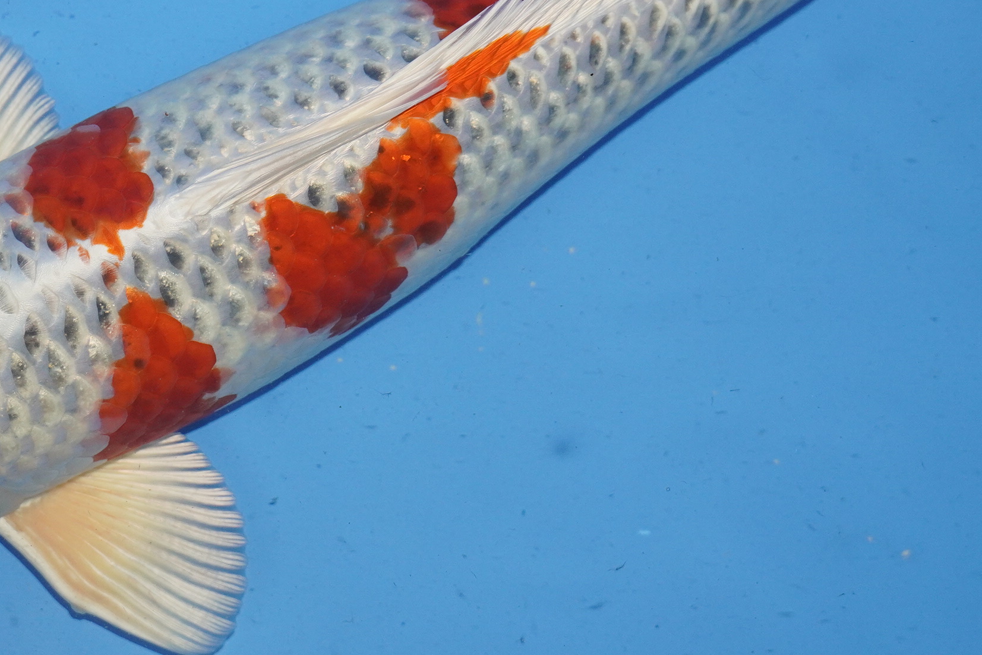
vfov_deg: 13.6
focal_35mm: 101
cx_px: 385
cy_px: 257
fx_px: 2752
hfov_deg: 20.2
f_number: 4.5
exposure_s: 1/160
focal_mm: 37
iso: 1000
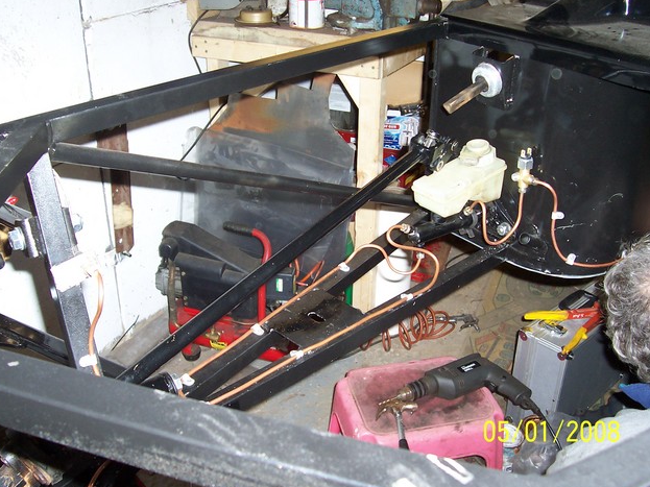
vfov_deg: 37.7
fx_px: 713
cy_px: 244
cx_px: 322
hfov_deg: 49.0
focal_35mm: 38
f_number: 2.8
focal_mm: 5.6
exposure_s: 1/60
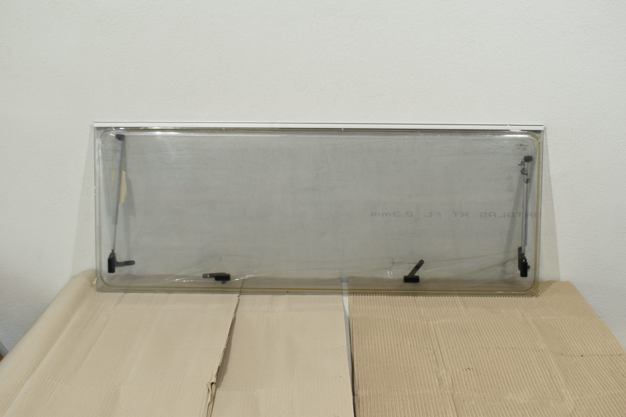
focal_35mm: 39
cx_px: 313
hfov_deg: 49.6
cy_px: 208
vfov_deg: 34.2
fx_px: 678
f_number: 7.1
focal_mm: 26
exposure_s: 1/60
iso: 400
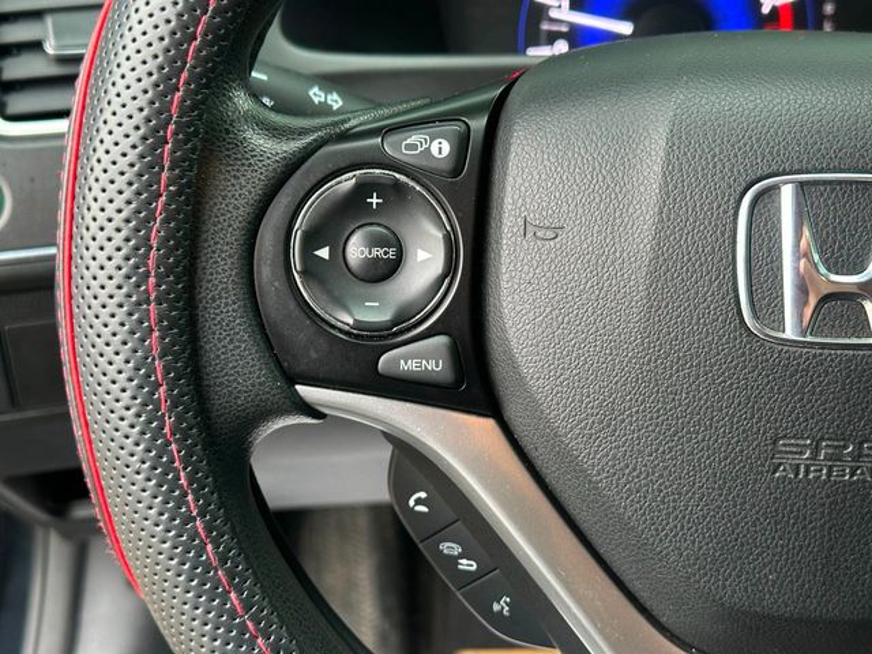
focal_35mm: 48
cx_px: 436
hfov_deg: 39.7
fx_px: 1209
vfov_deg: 30.3
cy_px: 327
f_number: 1.78
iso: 320
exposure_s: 1/40
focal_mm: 6.86
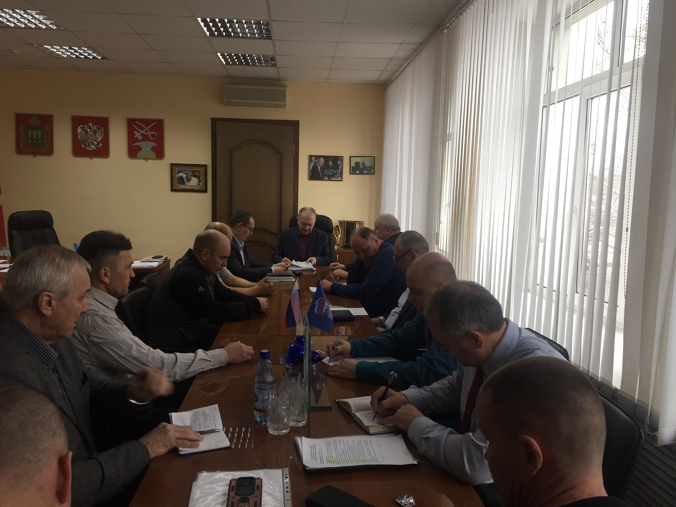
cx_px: 338
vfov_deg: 48.2
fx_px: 566
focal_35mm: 29
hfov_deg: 61.7
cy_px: 254
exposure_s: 1/50
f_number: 2.2
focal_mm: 4.15
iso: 40
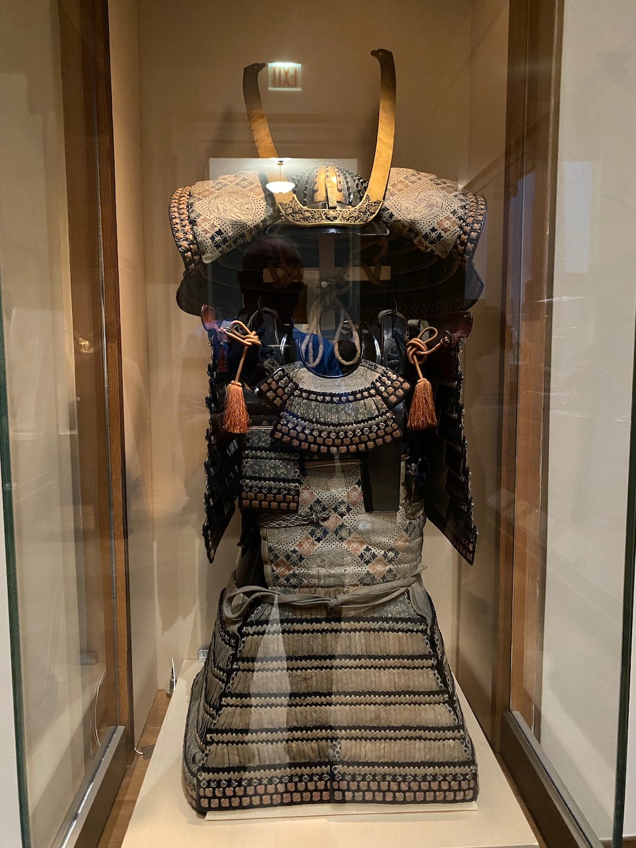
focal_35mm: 26
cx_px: 318
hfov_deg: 53.1
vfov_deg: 67.3
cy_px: 424
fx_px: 637
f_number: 1.8
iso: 1000
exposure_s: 1/30
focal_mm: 4.25
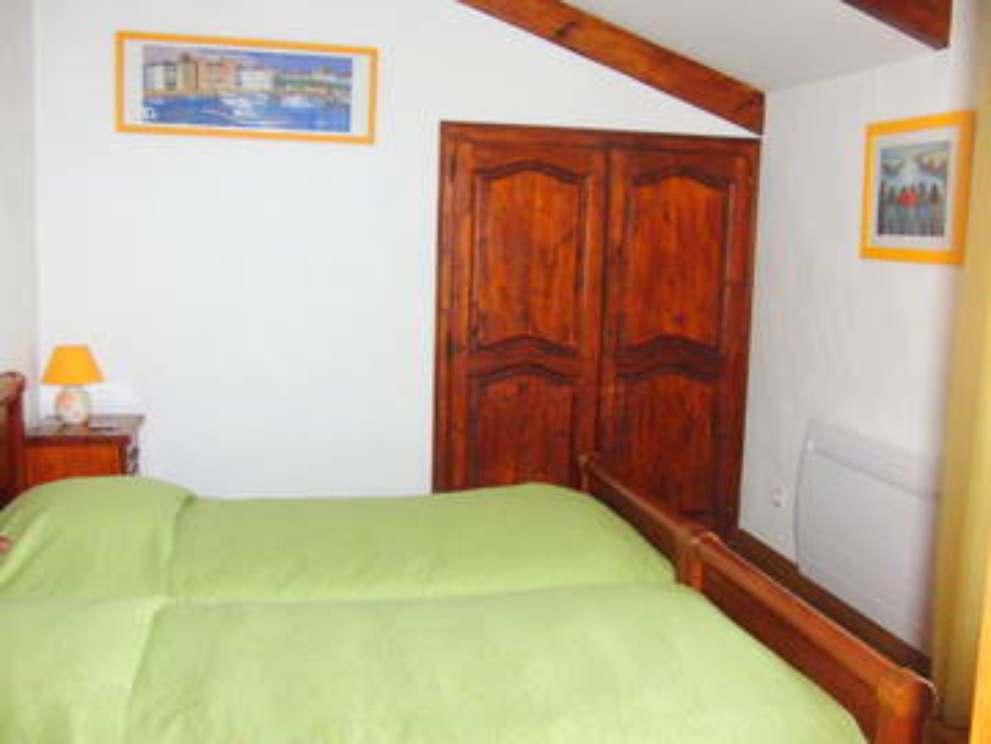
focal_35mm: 37
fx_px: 1059
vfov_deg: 38.7
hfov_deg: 50.1
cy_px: 372
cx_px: 496
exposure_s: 1/60
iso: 400
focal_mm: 6.42
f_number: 3.6
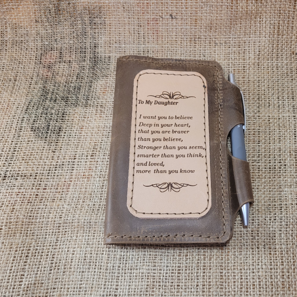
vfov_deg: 51.1
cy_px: 152
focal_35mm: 32
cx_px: 185
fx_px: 311
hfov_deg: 50.6
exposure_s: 1/40
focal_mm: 5.4
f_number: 1.8
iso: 320
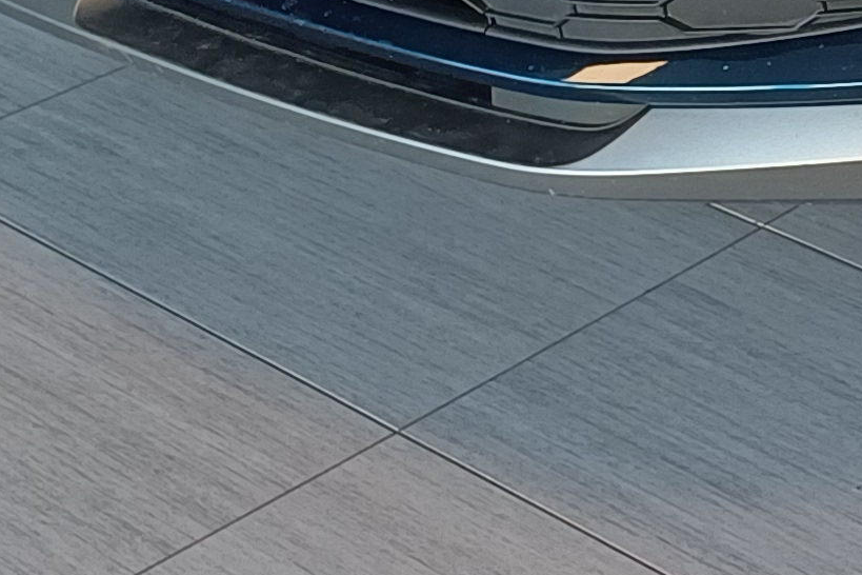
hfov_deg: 15.0
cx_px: 1270
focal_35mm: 127
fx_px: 3041
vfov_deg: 9.8
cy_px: -702
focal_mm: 4.65
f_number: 1.8
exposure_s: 1/50
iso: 64
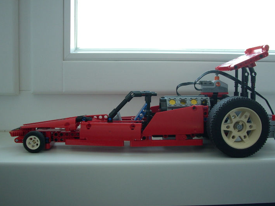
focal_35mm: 42
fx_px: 334
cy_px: 96
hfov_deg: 44.8
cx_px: 143
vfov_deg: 34.3
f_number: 2.8
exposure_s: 1/30
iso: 80
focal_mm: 6.2
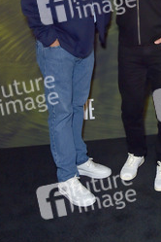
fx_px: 302
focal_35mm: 45
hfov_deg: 29.5
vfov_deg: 41.8
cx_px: 115
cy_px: 51
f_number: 6.3
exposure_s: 1/200
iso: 800
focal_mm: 28
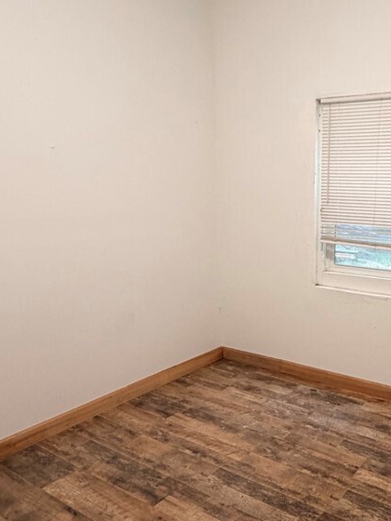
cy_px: 289
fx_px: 452
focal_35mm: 30
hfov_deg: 43.7
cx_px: 333
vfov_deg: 59.8
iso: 250
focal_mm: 2.22
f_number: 2.2
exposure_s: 1/60
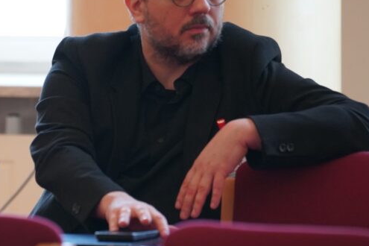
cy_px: 139
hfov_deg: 5.0
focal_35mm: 414
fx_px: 4243
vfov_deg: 3.3
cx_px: 28
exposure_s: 1/250
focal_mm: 200
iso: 3200
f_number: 4
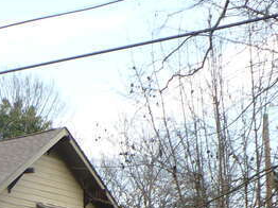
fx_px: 907
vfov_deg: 12.5
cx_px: -77
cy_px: 295
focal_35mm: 113
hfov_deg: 16.5
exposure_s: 1/400
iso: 100
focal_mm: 6.1
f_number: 2.8
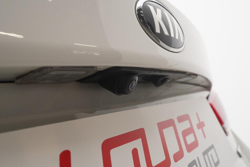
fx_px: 250
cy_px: 84
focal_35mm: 36
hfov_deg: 53.2
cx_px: 125
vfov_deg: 36.8
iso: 1250
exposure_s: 1/250
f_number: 6.3
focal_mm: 24
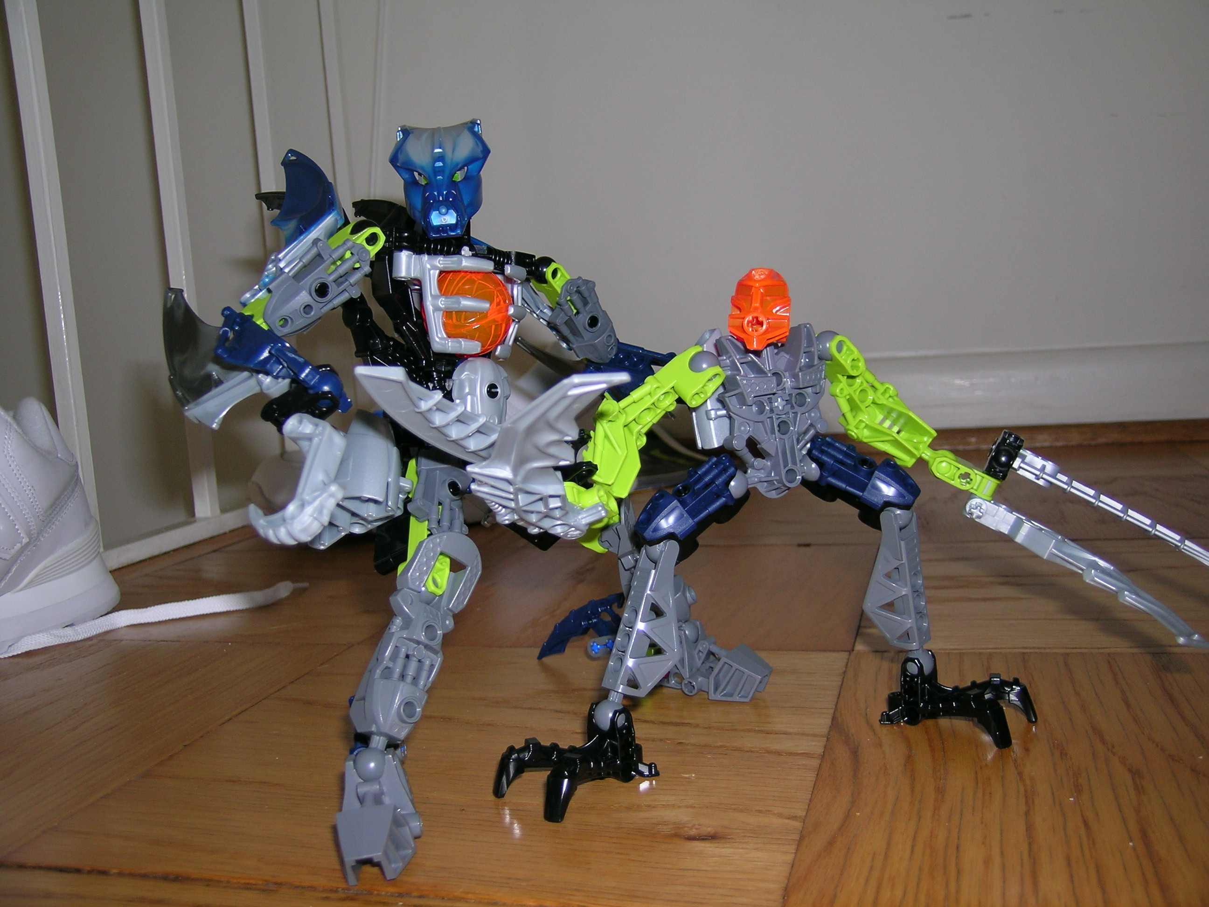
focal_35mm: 35
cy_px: 454
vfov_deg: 40.7
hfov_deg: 52.6
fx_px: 1222
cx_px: 604
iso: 50
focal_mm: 7.2
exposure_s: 1/60.1
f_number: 3
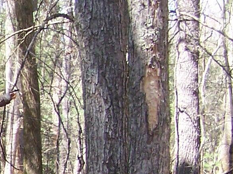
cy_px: 188
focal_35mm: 169
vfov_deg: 8.7
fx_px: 1137
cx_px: -204
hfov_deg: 10.8
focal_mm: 6.3
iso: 140
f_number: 2.8
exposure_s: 1/250
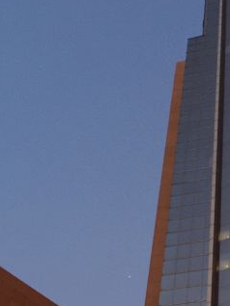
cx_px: 222
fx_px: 567
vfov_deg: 29.8
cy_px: 224
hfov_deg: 22.2
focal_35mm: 64
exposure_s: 1/4
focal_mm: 4.15
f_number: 2.2
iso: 160
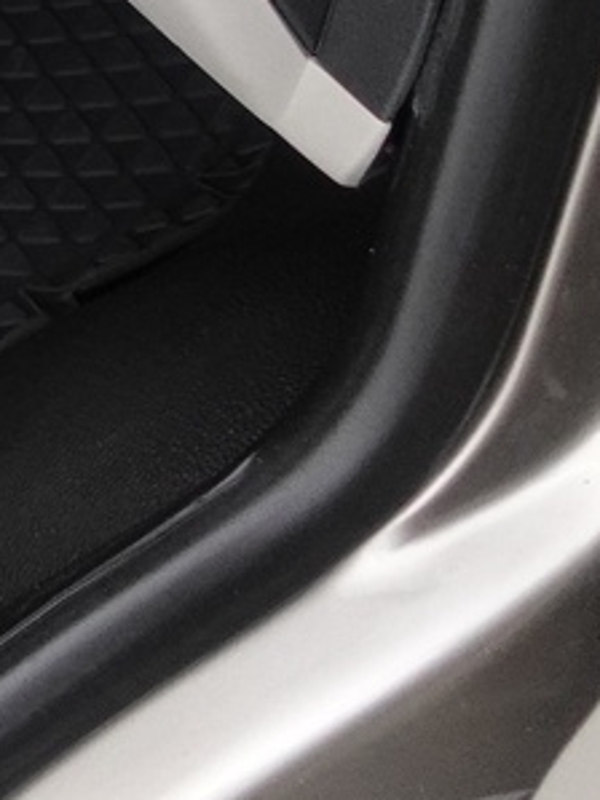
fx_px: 2891
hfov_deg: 9.4
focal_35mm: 125
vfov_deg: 14.4
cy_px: -508
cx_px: -1187
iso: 800
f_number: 1.8
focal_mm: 9.4
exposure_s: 1/20
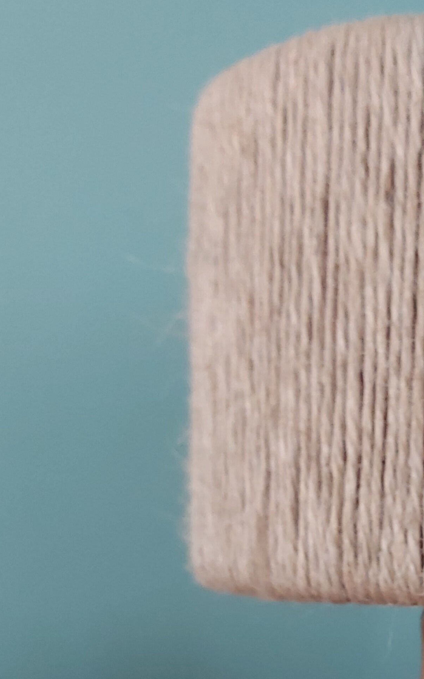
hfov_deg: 21.0
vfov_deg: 33.9
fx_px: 1073
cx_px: 489
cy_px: 555
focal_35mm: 58
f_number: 1.7
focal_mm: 3.92
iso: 640
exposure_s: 1/25
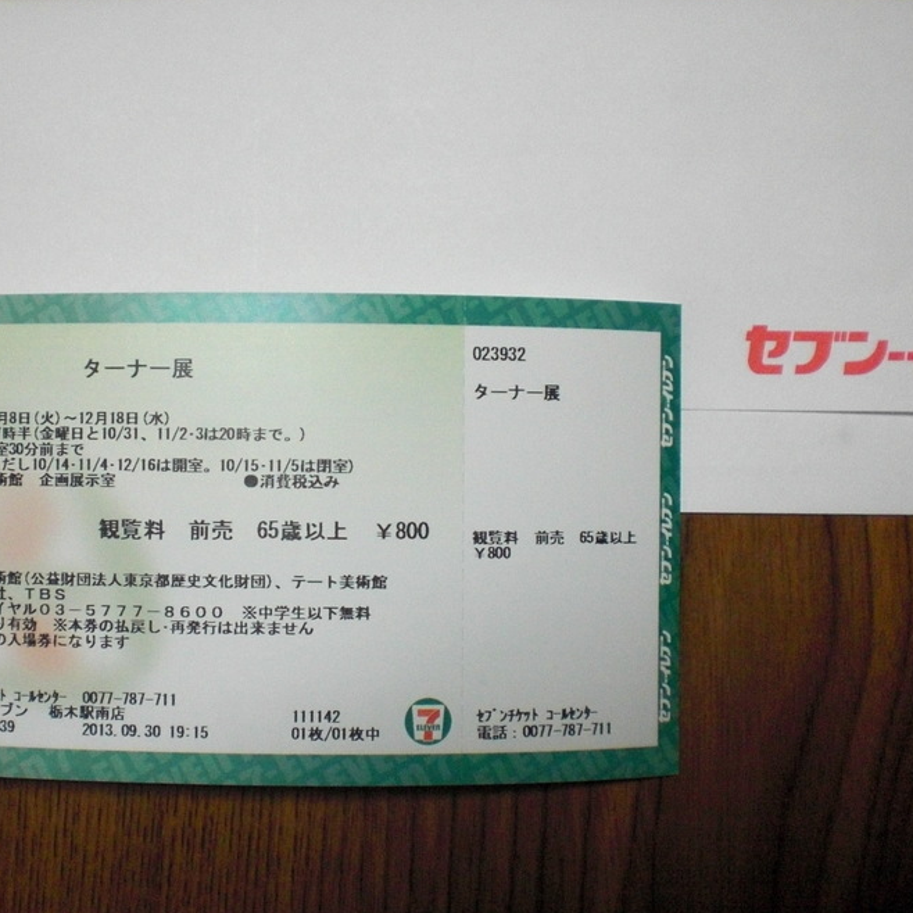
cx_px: 384
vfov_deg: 34.7
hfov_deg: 34.6
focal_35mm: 49
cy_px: 459
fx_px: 1462
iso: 400
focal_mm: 6.3
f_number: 3.1
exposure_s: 1/100
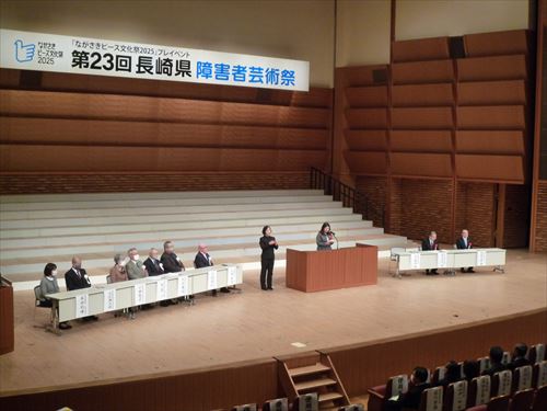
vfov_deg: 30.9
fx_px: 743
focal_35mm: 47
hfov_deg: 40.4
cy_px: 206
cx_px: 274
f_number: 4.3
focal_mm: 8.3
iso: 400
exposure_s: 1/30
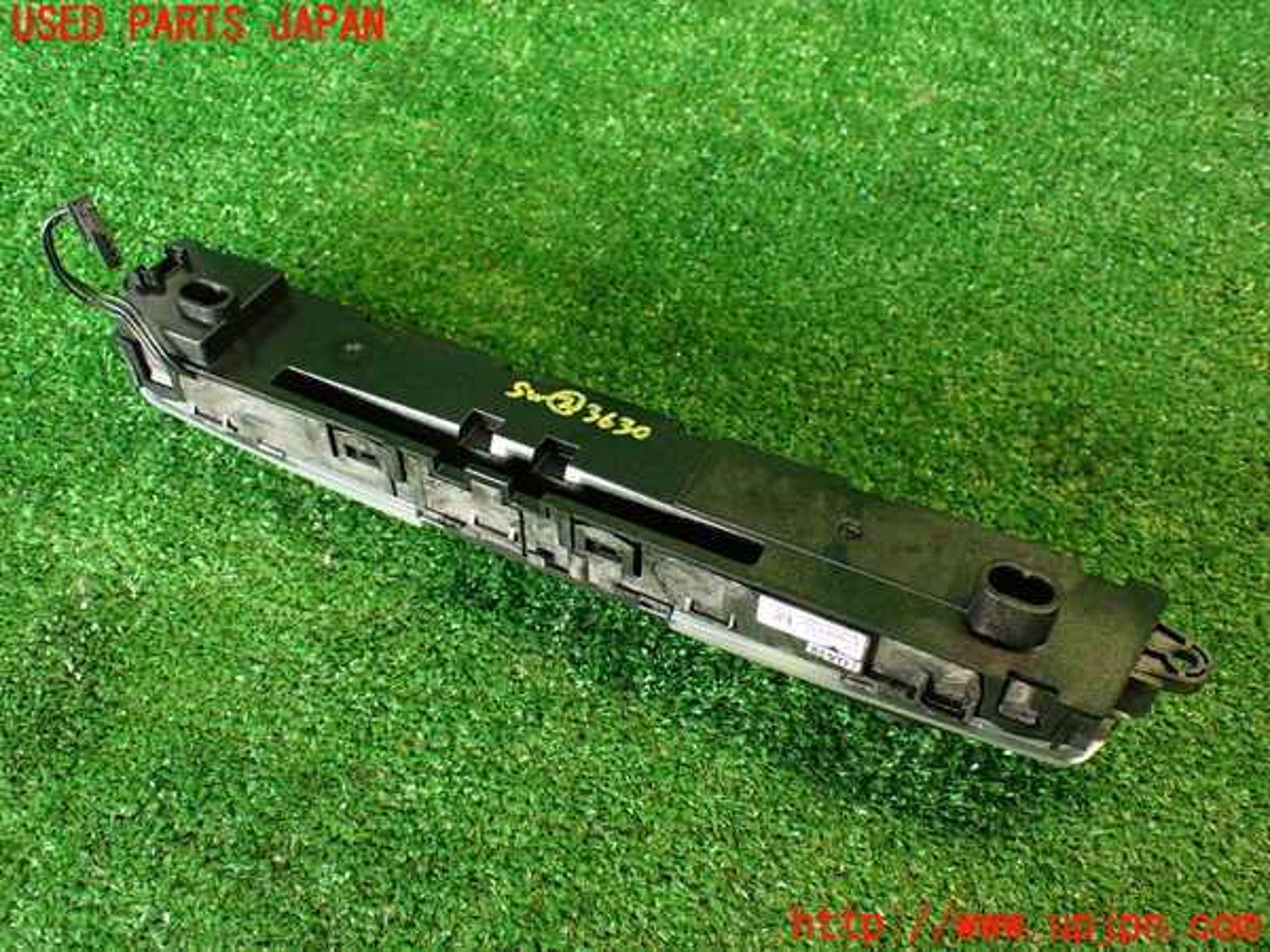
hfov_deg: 56.8
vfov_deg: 44.2
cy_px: 476
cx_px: 635
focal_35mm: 32
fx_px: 1174
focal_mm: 5.79
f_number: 2.4
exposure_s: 1/30
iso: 320
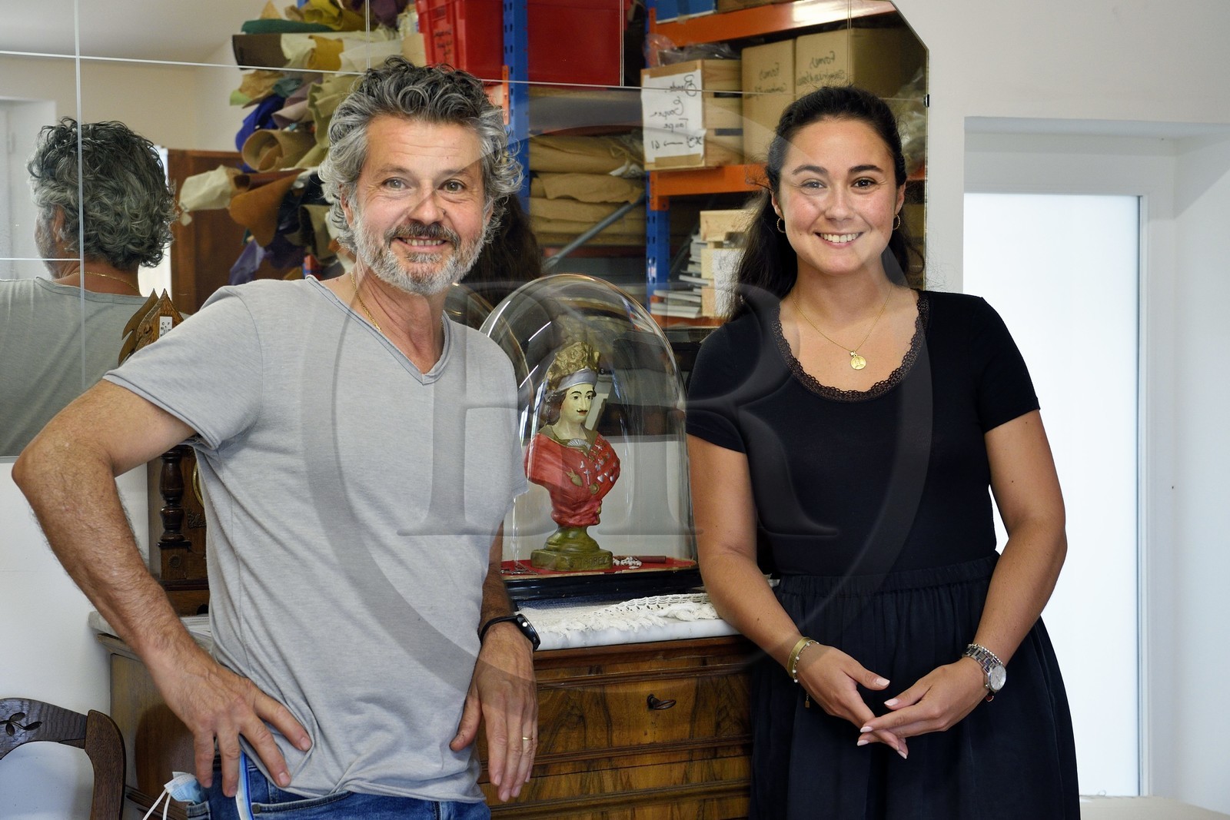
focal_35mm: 65
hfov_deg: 31.0
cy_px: 410
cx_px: 615
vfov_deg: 20.9
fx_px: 2221
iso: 1600
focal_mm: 65
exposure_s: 1/60
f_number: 9
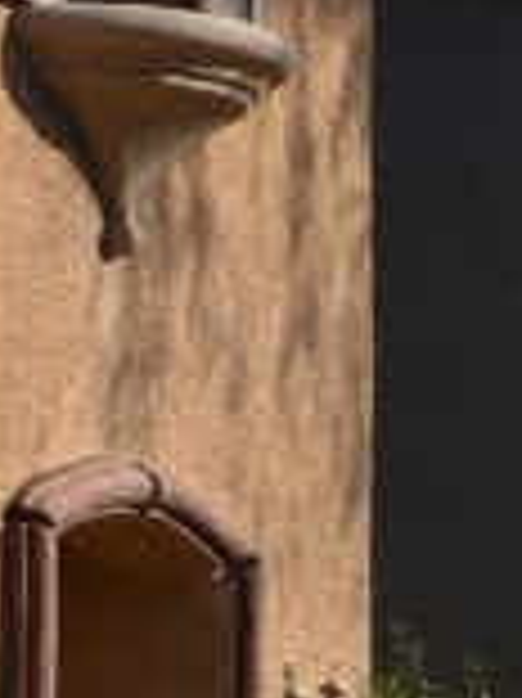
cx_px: -1714
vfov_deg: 9.4
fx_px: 4248
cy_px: 432
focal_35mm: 211
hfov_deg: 5.8
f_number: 9
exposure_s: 1/200
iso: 100
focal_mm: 14
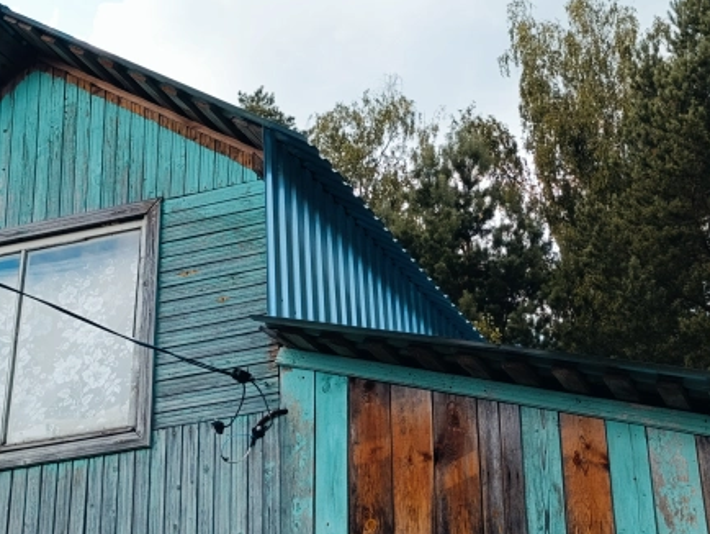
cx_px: 432
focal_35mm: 33
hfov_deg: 54.9
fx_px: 677
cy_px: 257
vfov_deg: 43.0
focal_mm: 6.14
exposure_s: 1/218
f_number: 1.6
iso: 50
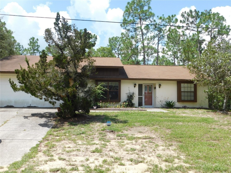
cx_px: 116
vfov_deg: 39.7
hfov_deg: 51.4
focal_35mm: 36
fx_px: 240
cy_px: 86
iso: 125
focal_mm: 6.3
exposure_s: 1/800
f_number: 3.5
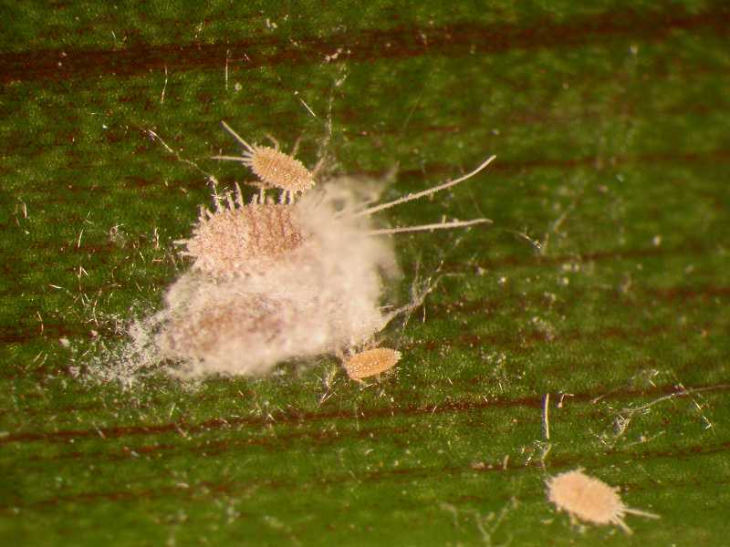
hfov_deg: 26.3
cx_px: 365
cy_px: 274
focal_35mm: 74
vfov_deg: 19.9
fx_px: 1561
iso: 100
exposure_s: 1/70.3
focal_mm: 15.3
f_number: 3.4
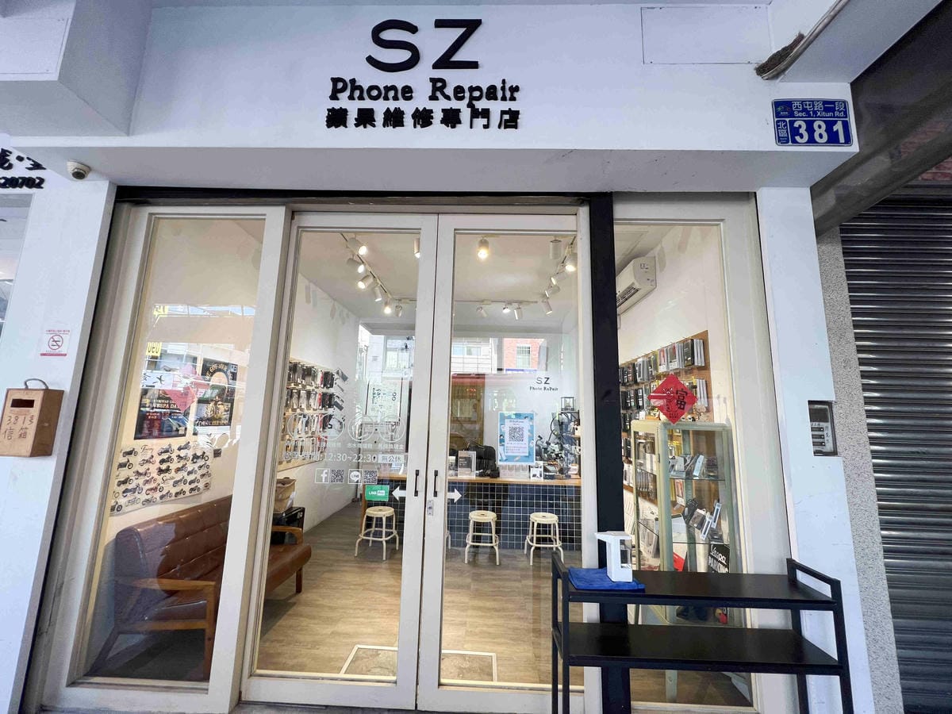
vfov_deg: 89.9
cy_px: 357
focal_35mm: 13
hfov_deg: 106.2
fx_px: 358
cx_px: 476
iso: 64
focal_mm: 1.57
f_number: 1.8
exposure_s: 1/120
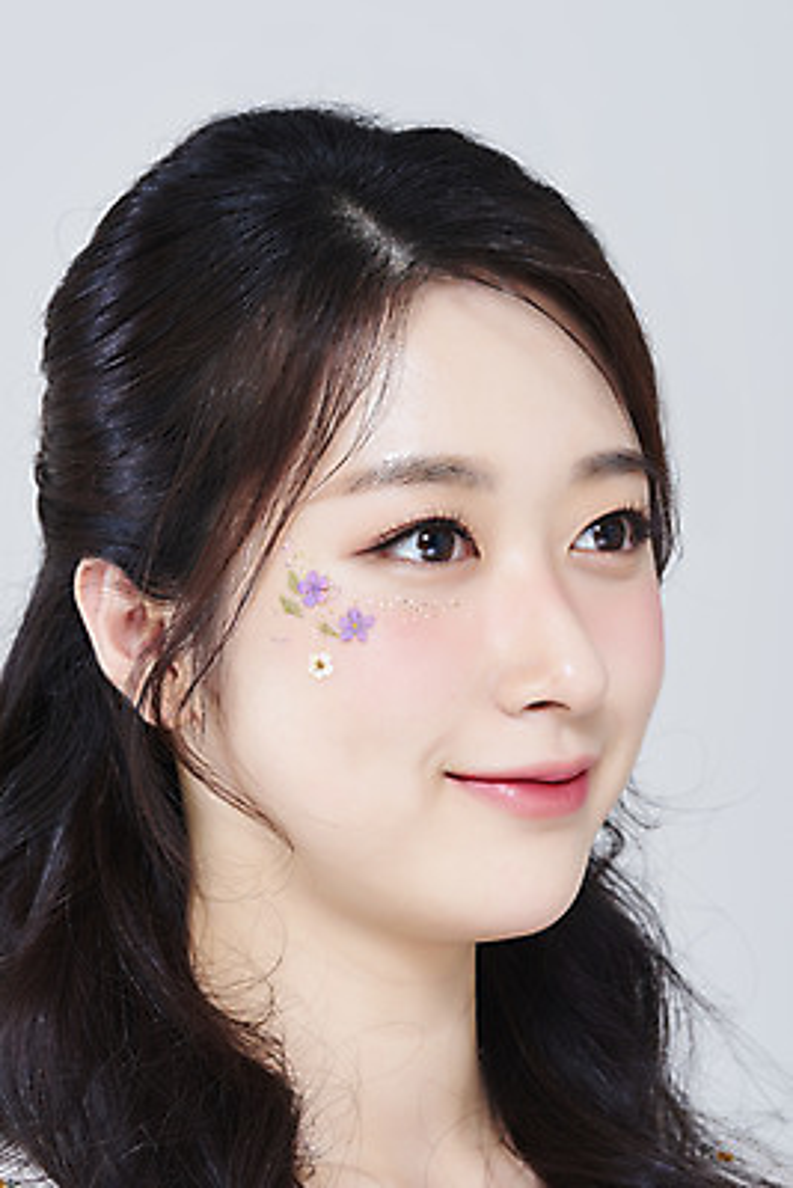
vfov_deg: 19.4
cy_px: 594
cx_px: 396
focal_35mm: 105
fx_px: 3466
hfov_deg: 13.1
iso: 64
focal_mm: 105
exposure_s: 1/125
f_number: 11
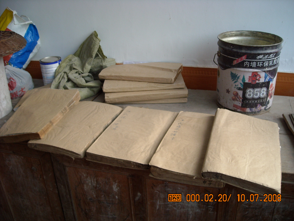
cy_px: 110
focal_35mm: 35
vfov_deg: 40.7
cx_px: 147
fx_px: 297
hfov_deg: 52.6
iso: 113
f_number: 2.8
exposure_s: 1/60
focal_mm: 5.7
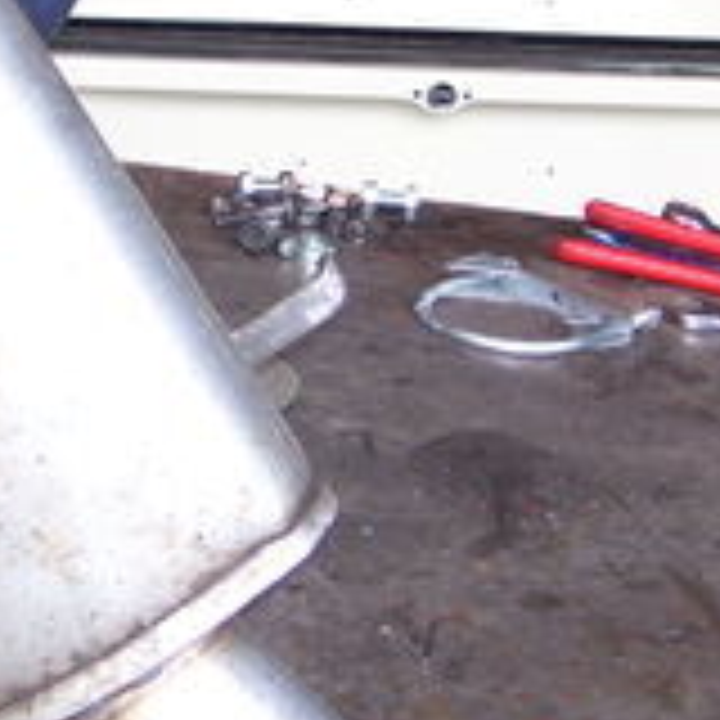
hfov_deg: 13.3
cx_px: 162
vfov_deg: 13.3
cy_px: 189
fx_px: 3083
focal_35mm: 131
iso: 80
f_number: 2.7
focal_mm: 6
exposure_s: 1/60
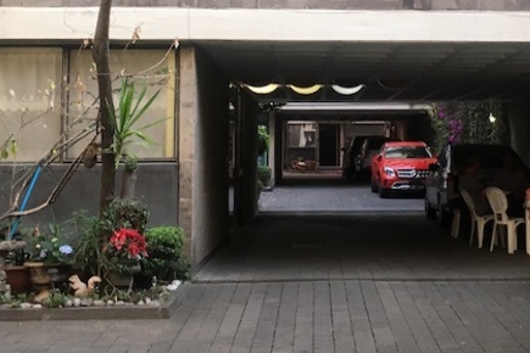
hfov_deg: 27.1
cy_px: 40
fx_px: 1089
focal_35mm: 74
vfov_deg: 18.2
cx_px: 364
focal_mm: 4.15
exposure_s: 1/40
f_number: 2.2
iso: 25
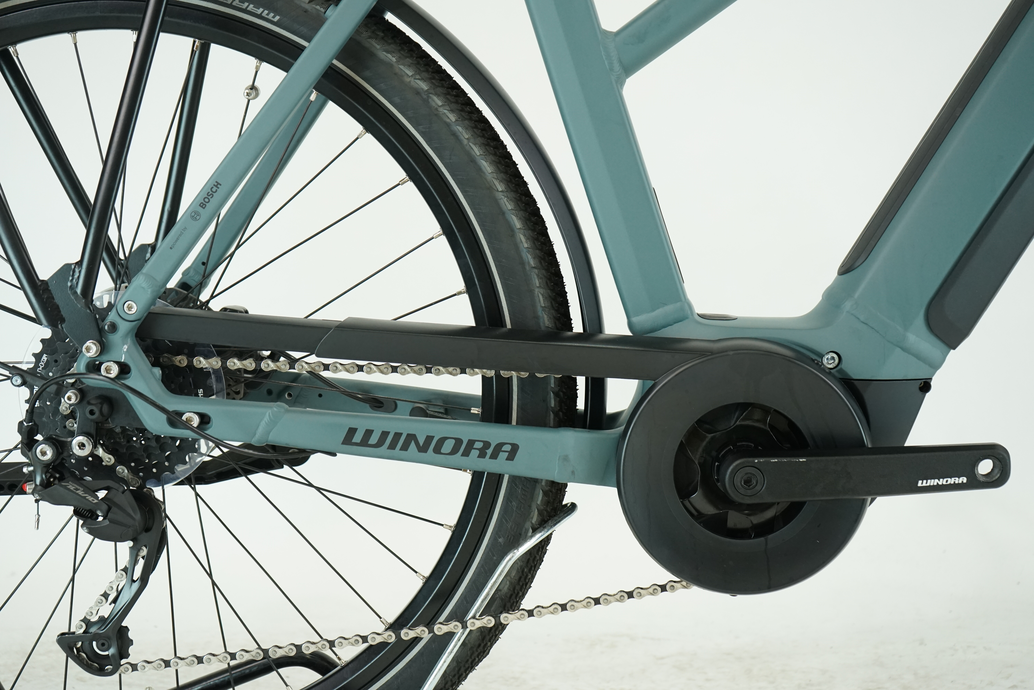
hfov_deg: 41.1
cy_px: 345
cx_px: 517
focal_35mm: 48
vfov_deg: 28.1
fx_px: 1379
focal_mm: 48
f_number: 5.6
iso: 1600
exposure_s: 1/200
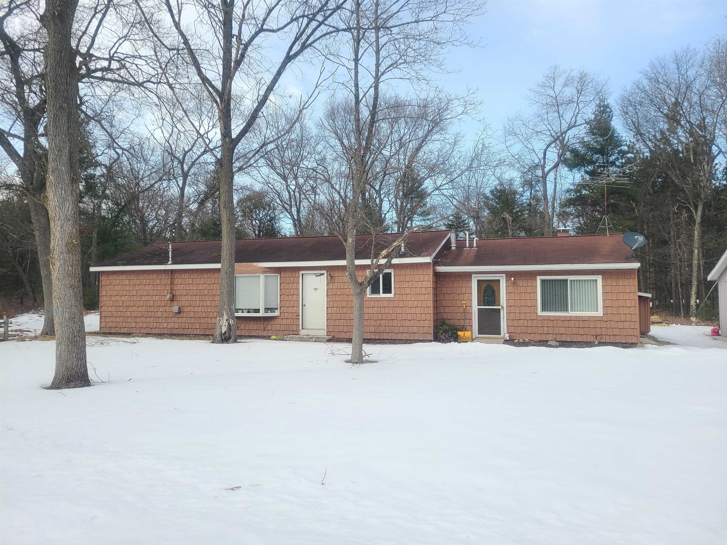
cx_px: 364
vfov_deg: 53.1
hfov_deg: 67.3
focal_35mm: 26
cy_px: 272
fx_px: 546
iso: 40
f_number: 1.8
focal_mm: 5.4
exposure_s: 1/701
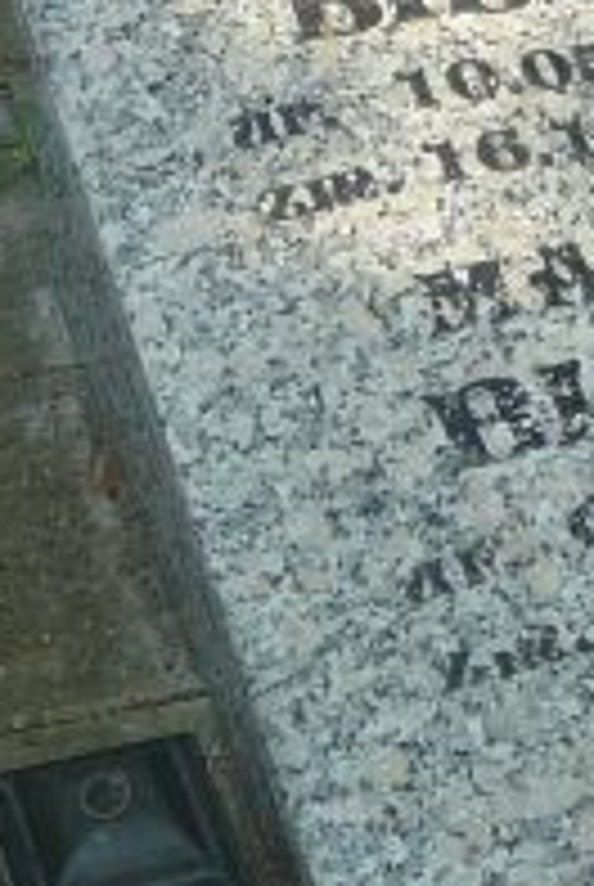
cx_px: 986
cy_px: 306
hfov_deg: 11.0
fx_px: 2910
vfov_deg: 17.3
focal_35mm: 118
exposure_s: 1/320
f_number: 2.8
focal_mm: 5.2
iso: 80
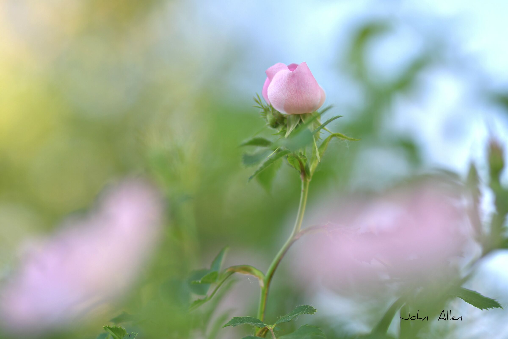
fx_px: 1792
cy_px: 170
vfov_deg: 10.8
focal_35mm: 127
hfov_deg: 16.1
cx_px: 254
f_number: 1.6
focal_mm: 85
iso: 100
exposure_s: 1/640
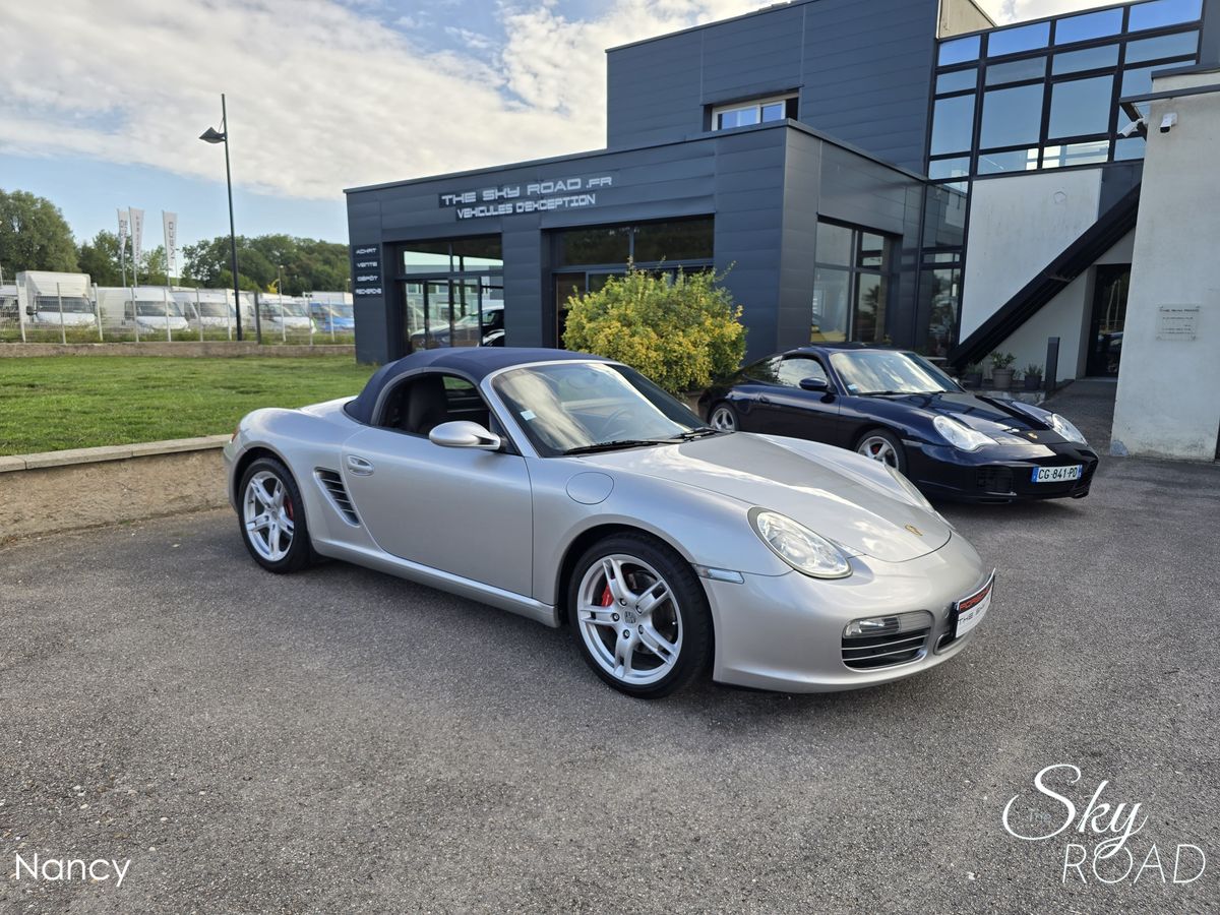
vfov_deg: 58.9
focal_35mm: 23
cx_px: 610
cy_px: 458
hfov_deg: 73.9
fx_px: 811
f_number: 1.7
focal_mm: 6.3
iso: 12
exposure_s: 1/241
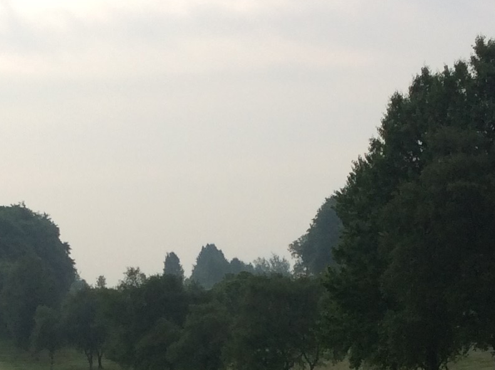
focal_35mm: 105
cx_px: 147
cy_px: 368
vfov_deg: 13.9
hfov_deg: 18.7
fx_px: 1499
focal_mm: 3.3
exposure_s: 1/1506
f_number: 2.4
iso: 32
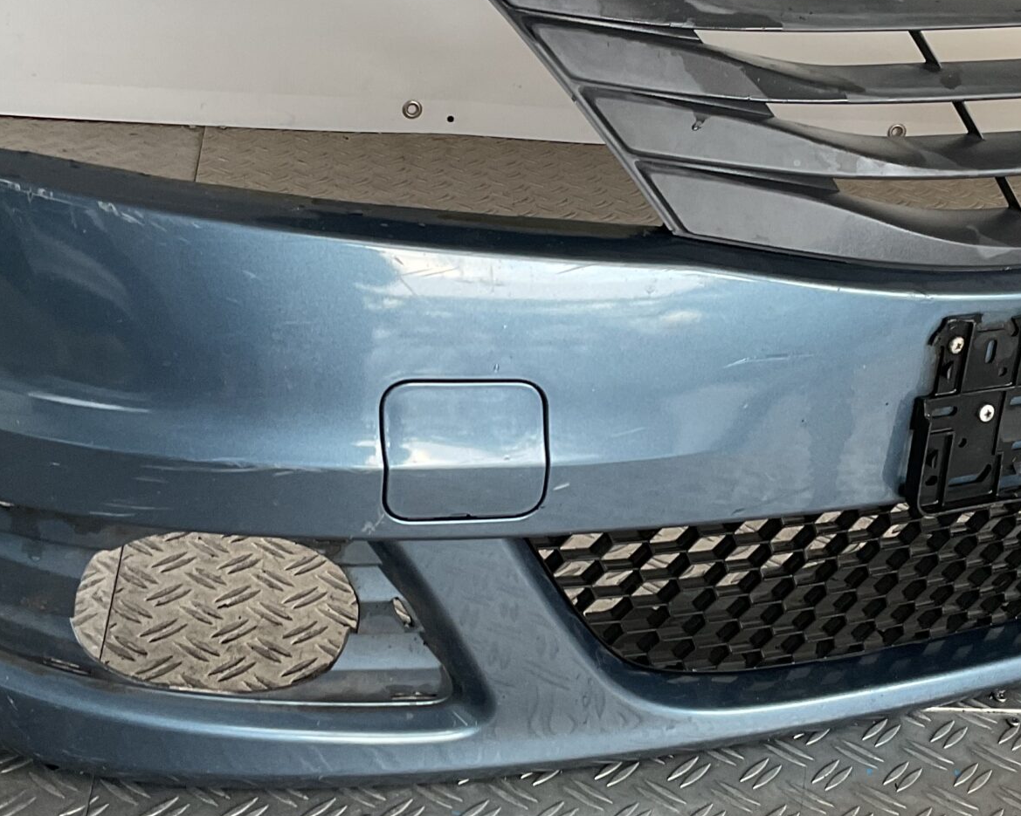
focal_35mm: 62
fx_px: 1873
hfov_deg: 30.5
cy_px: 322
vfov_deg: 24.5
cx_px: 515
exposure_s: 1/60
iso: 50
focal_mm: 3
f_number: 1.8
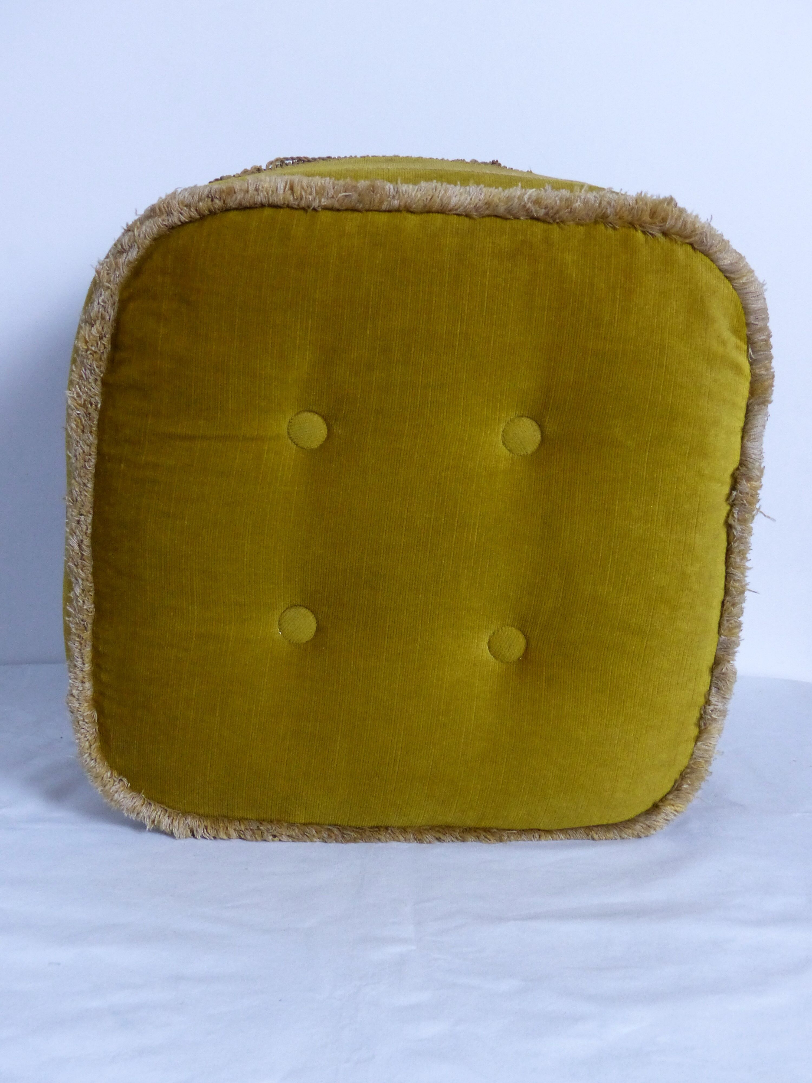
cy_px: 542
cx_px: 406
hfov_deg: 32.2
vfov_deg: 42.1
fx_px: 1407
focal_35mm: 45
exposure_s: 1/40
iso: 400
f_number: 2.8
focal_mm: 7.8
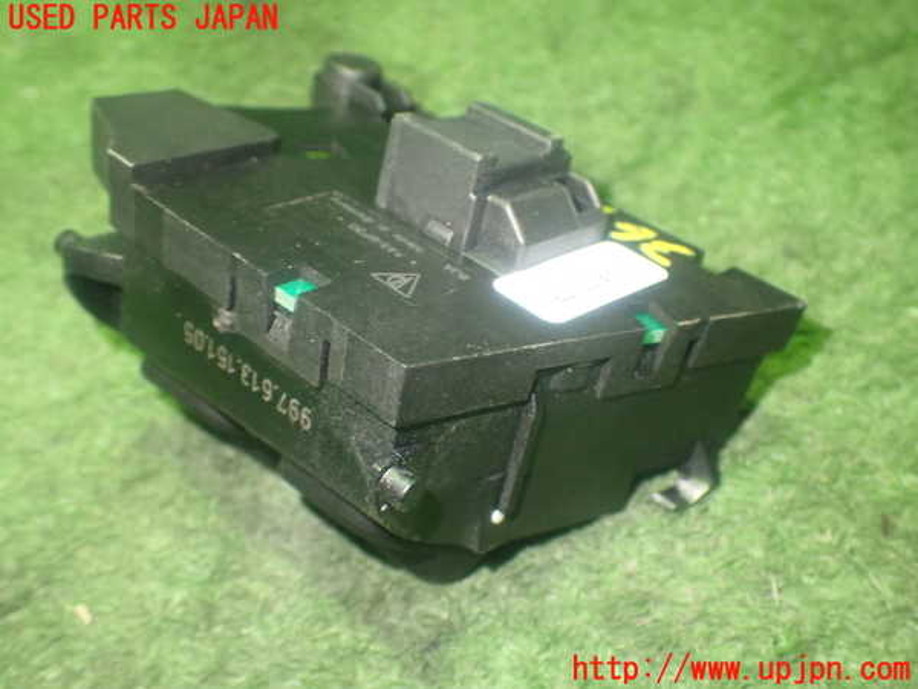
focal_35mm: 38
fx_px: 1008
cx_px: 459
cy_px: 344
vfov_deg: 37.7
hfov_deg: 49.0
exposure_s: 1/25
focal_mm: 6.83
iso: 800
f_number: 2.7
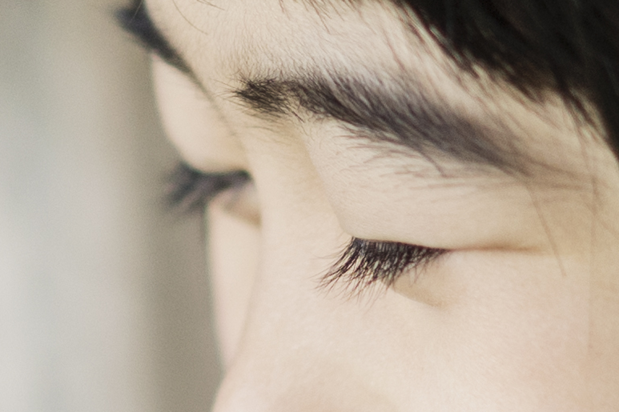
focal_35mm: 427
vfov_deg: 3.2
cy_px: 910
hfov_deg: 4.8
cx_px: -120
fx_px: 7340
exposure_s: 1/160
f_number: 1.8
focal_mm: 55
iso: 320
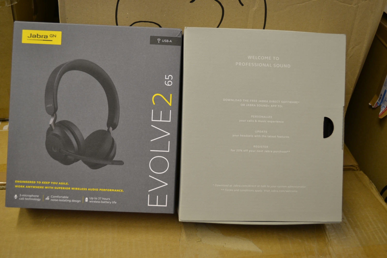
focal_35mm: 42
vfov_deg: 31.9
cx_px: 194
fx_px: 452
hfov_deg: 46.4
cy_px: 129
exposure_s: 1/40
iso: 400
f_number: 4.5
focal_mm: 28
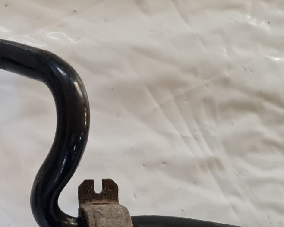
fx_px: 454
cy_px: 185
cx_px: -8
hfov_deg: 31.7
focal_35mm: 54
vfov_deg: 27.5
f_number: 1.8
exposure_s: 1/100
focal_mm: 5.4
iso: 200
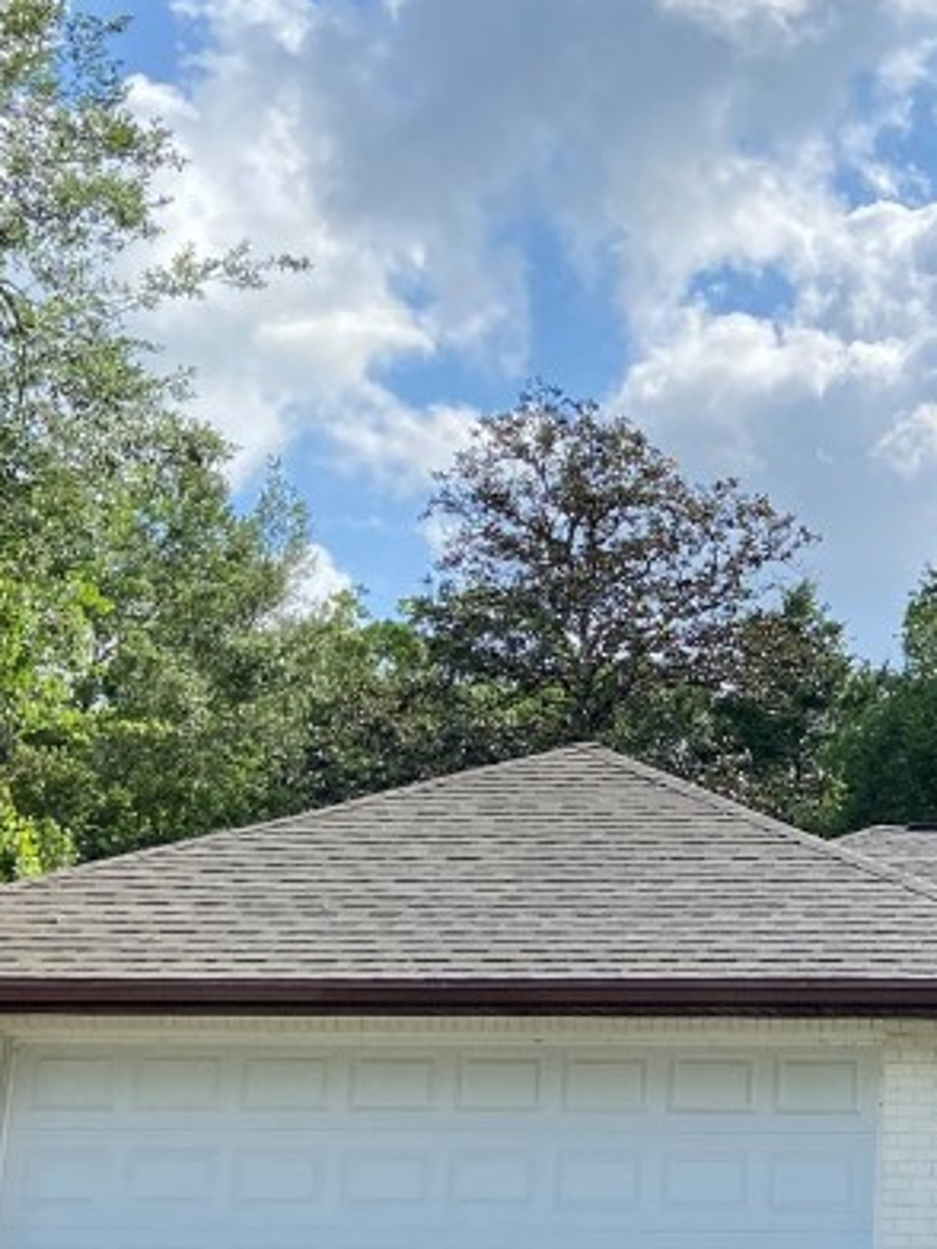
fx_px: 2454
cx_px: 1138
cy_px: 695
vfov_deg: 28.5
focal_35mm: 68
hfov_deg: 20.2
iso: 32
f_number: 1.8
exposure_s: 1/2358
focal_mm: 4.25
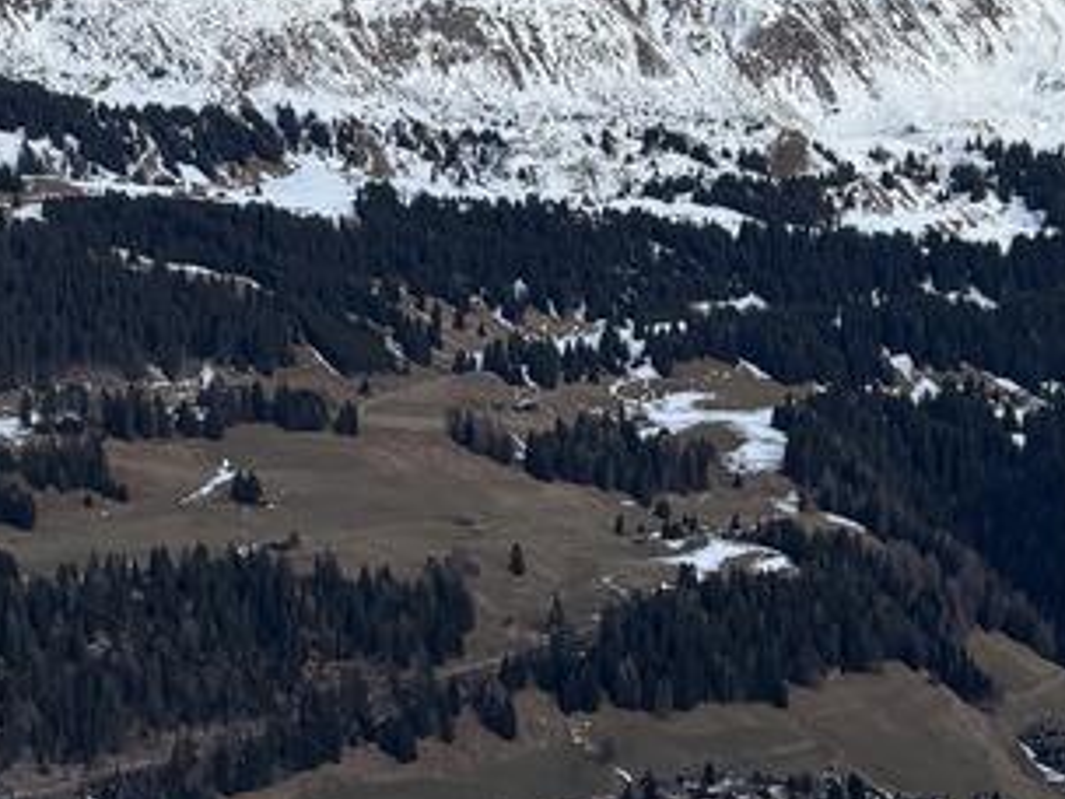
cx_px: 490
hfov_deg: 22.2
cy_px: 633
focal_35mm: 88
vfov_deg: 16.7
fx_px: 2707
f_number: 1.6
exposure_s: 1/1876
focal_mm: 5.96
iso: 50
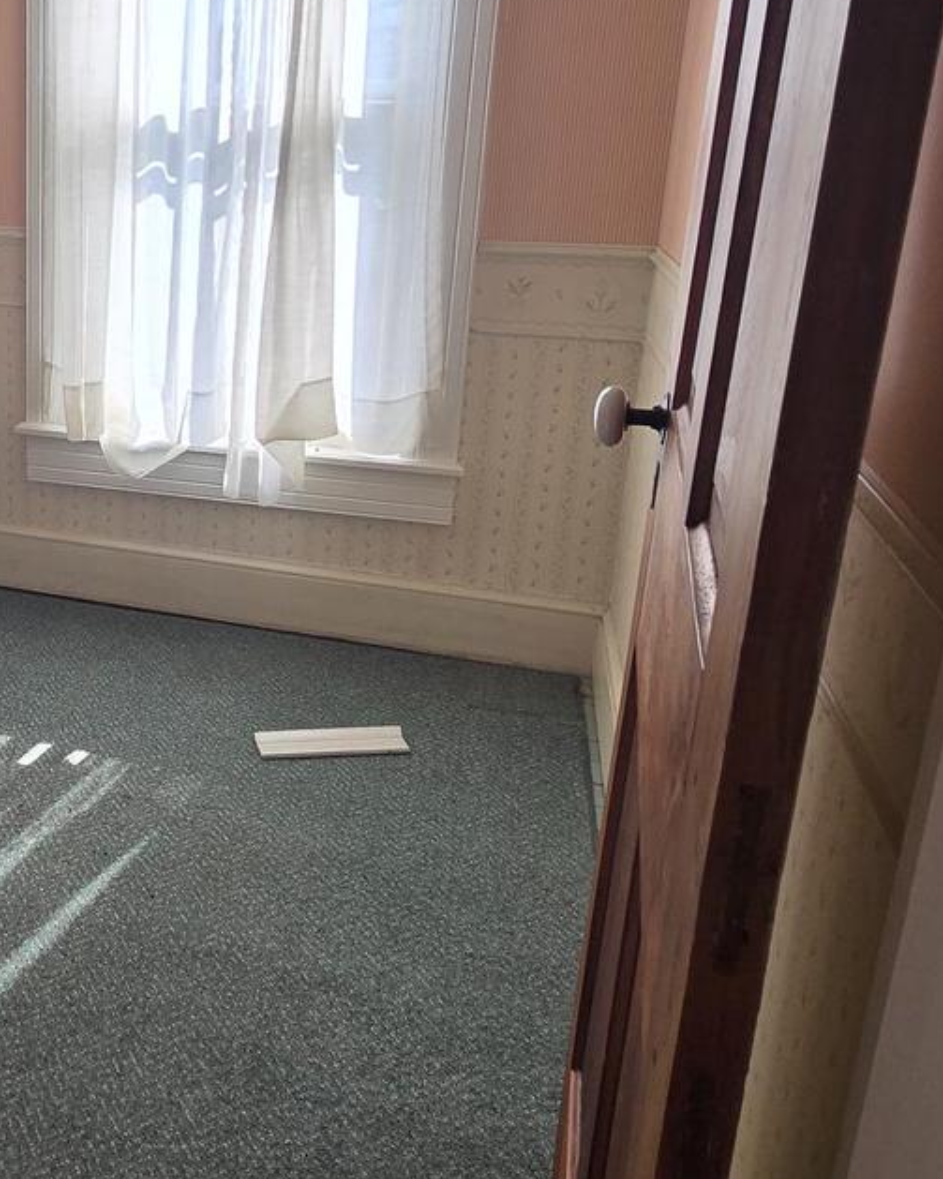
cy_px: 422
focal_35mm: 31
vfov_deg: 56.3
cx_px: 22
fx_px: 1082
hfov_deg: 41.6
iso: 50
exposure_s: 1/289
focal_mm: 2.2
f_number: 2.2
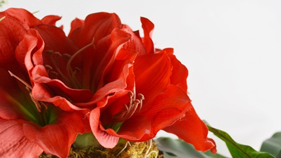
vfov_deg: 20.9
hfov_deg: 36.2
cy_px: 121
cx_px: 91
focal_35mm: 57
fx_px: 425
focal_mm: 26
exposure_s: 1/100
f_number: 5
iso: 400
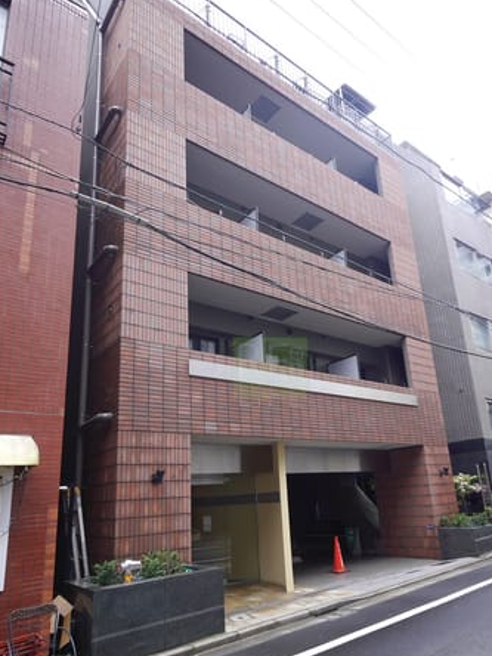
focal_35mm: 24
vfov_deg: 71.2
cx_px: 270
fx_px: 455
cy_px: 375
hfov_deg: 56.7
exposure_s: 1/60
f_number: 4
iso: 160
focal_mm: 10
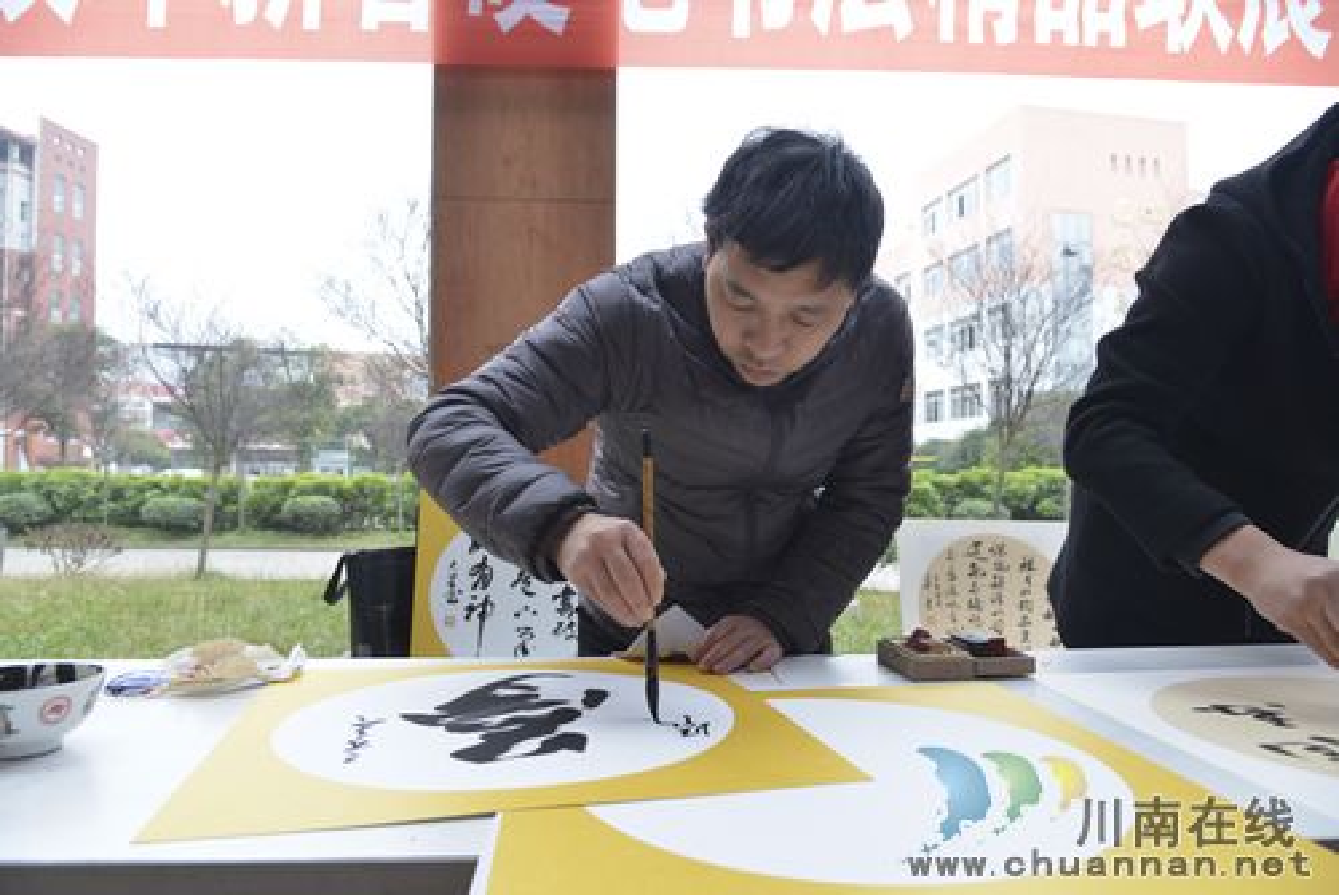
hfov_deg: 73.7
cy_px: 448
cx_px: 670
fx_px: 893
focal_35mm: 24
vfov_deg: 53.2
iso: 500
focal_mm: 24
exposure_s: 1/100
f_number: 6.3
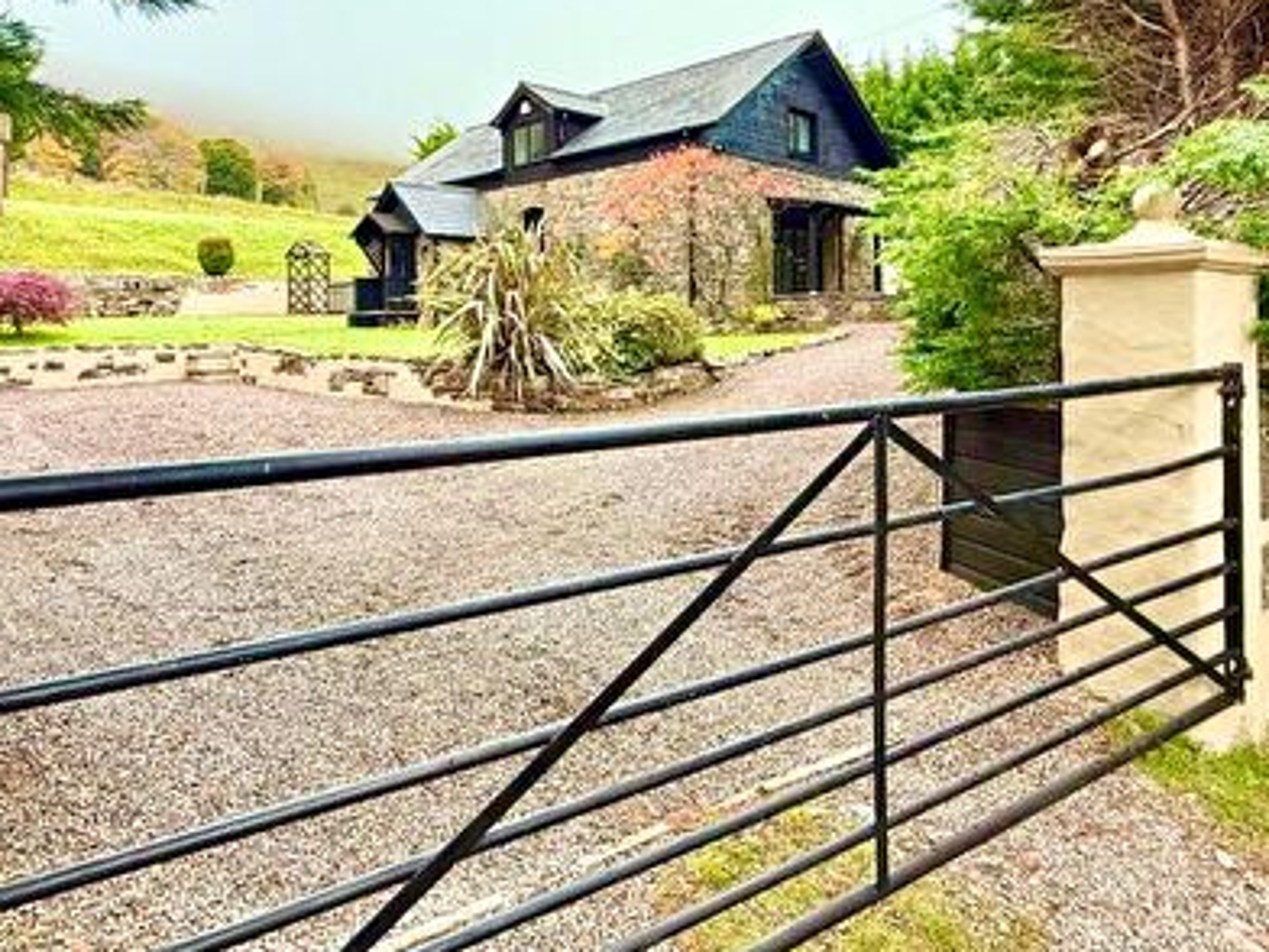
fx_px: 916
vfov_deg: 53.8
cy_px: 316
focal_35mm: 25
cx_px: 609
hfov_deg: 69.4
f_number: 2.2
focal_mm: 2.22
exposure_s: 1/219
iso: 50
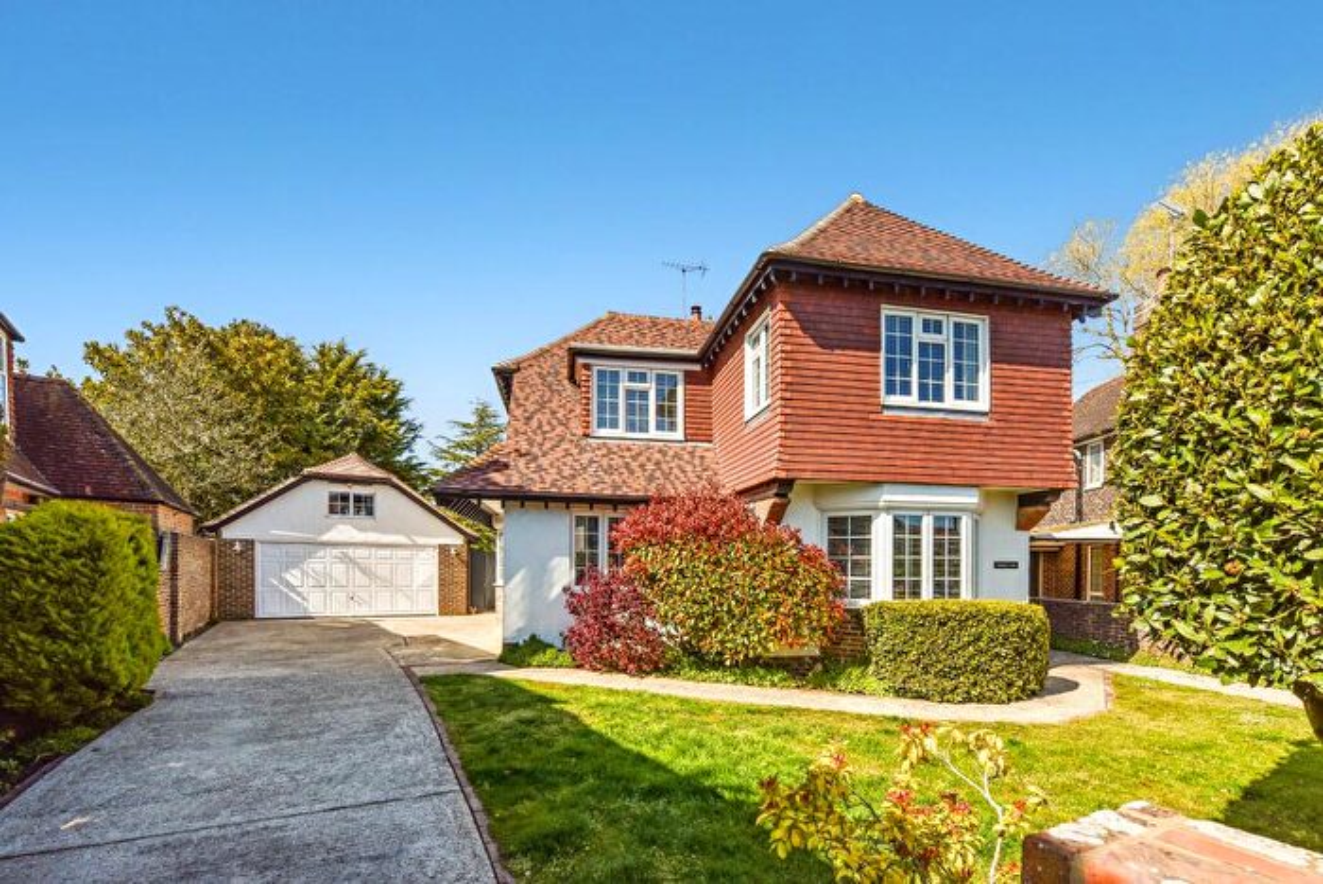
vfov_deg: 81.3
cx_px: 662
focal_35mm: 14
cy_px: 442
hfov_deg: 104.2
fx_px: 515
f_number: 8
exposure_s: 1/640
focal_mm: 14
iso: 250
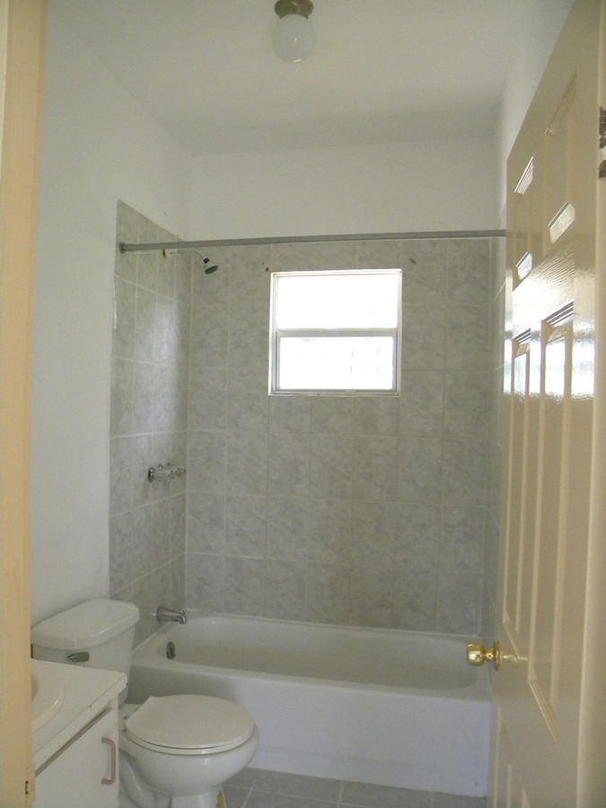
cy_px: 404
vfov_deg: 63.4
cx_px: 303
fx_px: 654
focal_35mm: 28
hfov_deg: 49.7
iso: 664
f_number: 3.5
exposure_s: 1/140
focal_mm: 5
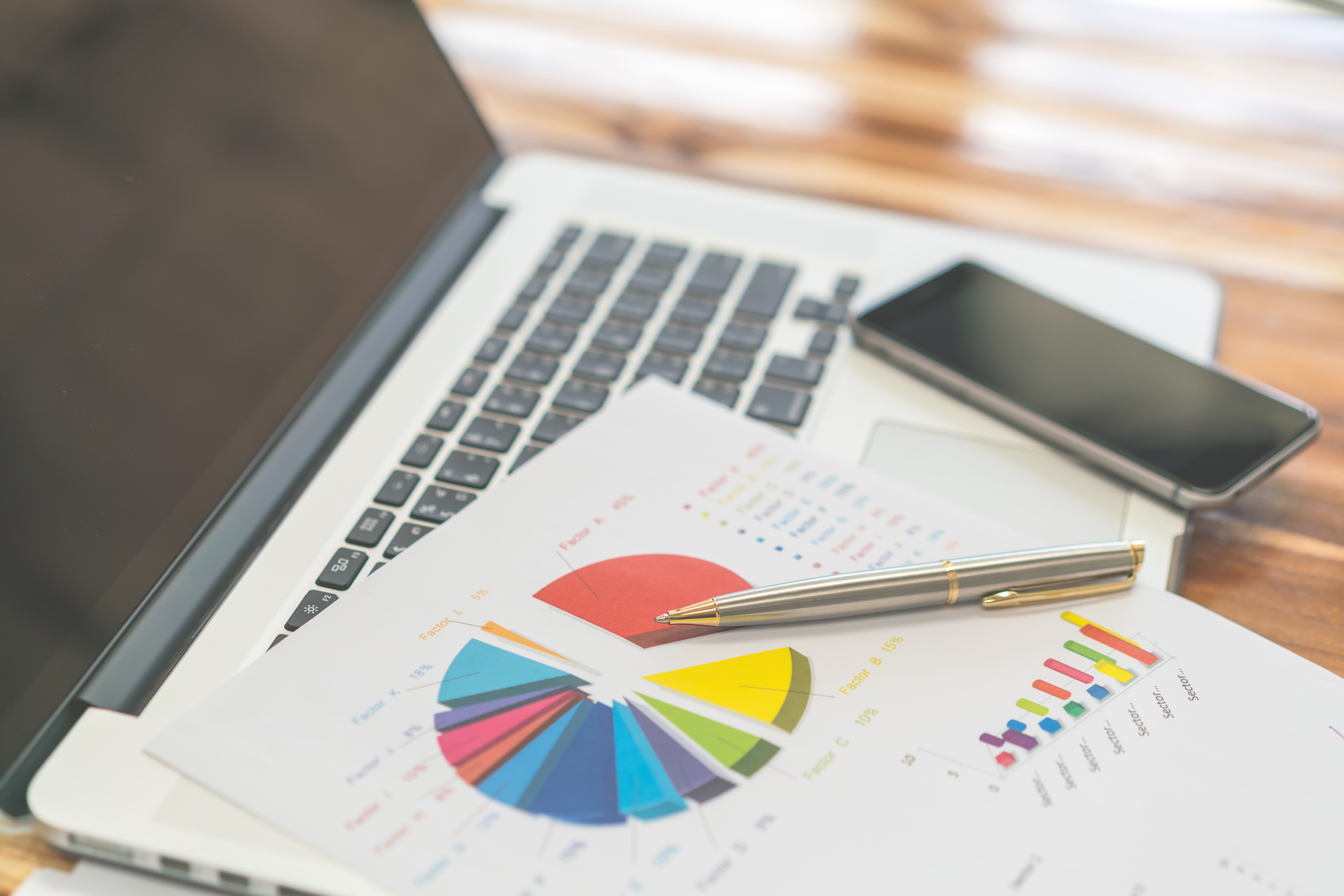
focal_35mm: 55
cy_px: 448
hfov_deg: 36.2
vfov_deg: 24.6
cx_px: 672
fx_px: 2053
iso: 100
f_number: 2.8
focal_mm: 55
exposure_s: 1/250
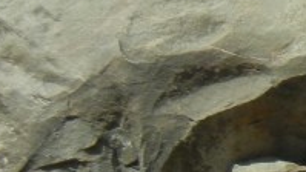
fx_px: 1363
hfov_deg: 11.5
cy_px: 123
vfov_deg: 7.2
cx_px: 620
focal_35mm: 168
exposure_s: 1/525
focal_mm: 5.4
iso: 160
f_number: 7
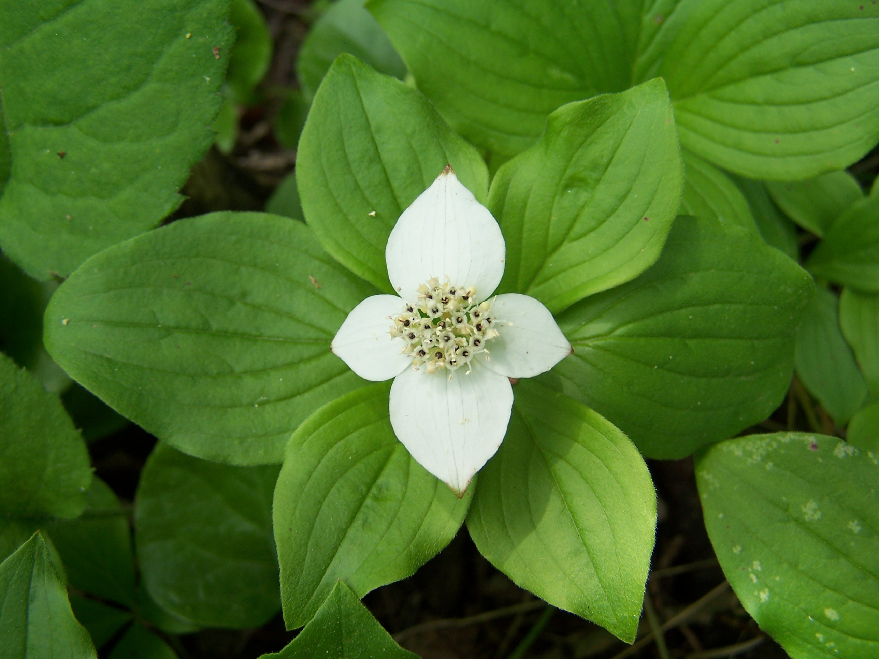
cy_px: 330
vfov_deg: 37.7
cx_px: 440
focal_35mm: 38
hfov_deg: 49.0
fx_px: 965
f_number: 2.8
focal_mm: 6.3
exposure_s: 1/160
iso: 80
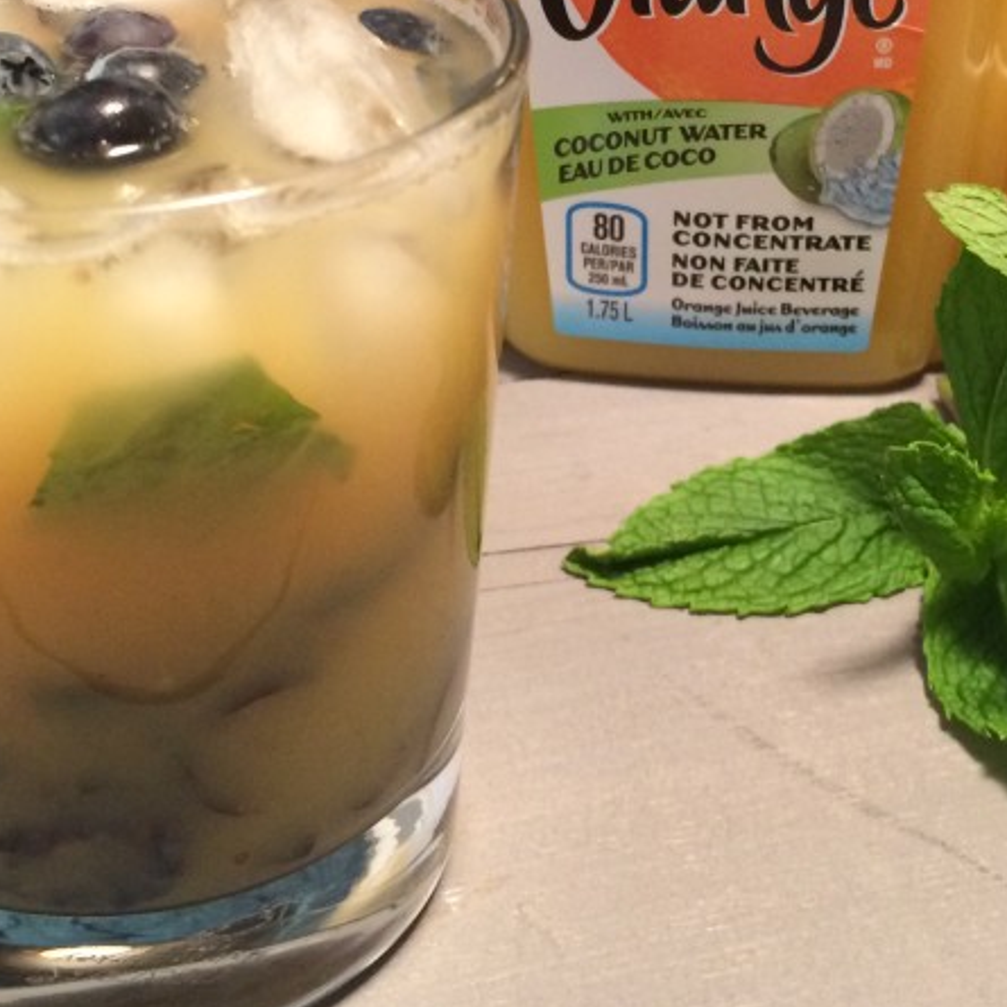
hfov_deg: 29.0
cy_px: 240
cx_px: 616
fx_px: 1942
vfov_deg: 28.6
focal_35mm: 59
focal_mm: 4.15
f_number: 2.2
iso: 250
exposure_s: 1/24
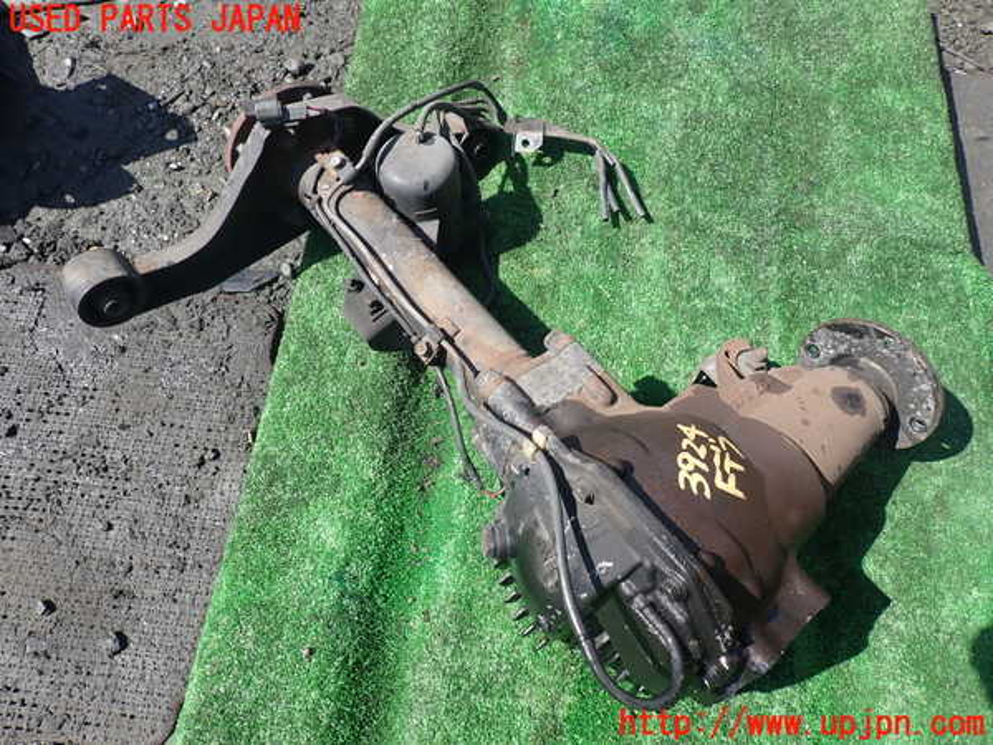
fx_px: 717
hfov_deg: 69.4
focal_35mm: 25
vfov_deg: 54.9
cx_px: 496
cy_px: 372
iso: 100
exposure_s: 1/640
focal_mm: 4.5
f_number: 2.8
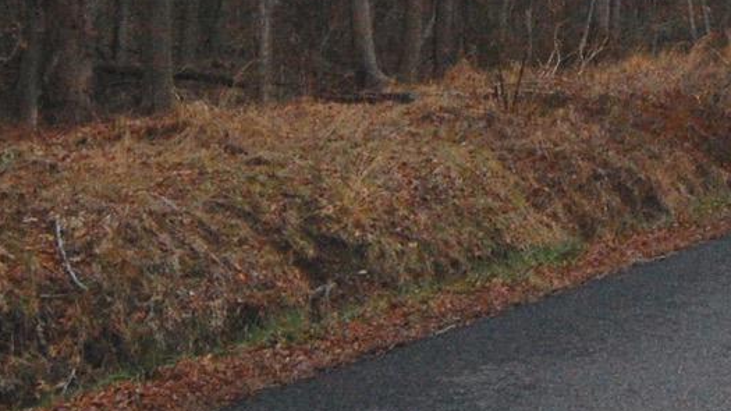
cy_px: -5
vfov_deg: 12.2
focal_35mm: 98
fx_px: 1899
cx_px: 799
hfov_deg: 20.8
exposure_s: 1/640
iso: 1600
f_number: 13
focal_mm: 16
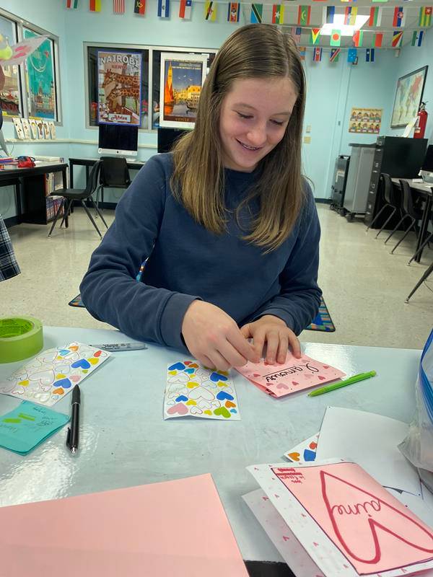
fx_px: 434
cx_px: 216
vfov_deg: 67.3
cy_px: 288
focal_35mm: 26
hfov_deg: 53.1
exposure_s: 1/120
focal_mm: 4.25
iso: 125
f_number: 1.8
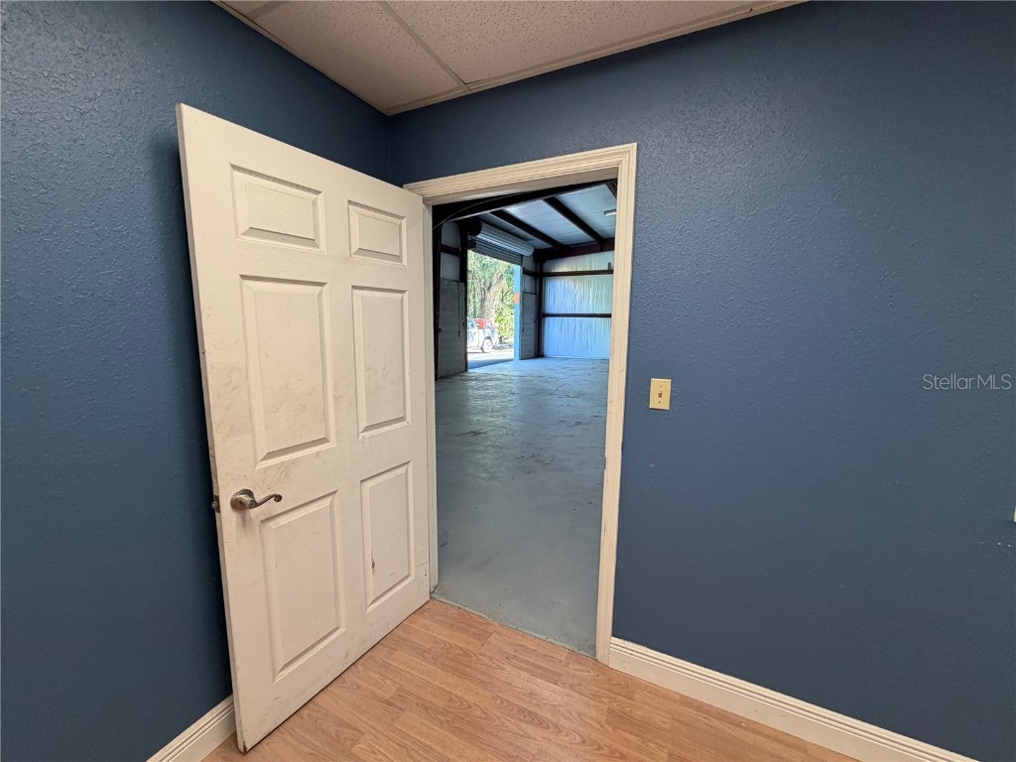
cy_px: 381
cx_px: 508
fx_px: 411
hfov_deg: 102.1
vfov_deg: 85.7
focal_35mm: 14
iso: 160
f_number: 2.2
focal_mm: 2.22
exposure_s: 1/60
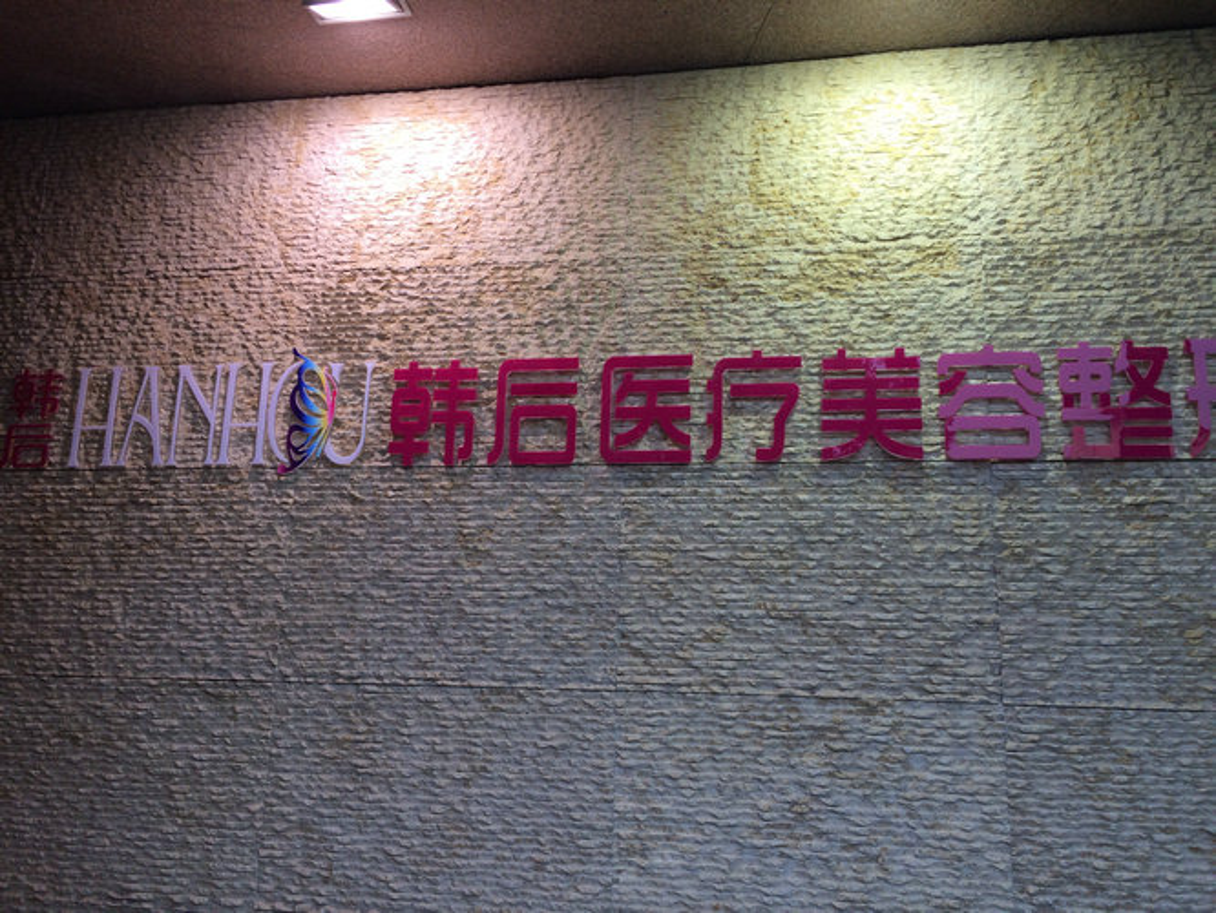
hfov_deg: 61.6
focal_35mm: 29
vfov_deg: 48.3
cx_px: 608
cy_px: 456
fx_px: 1019
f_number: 2.2
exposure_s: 1/100
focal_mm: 4.15
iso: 64
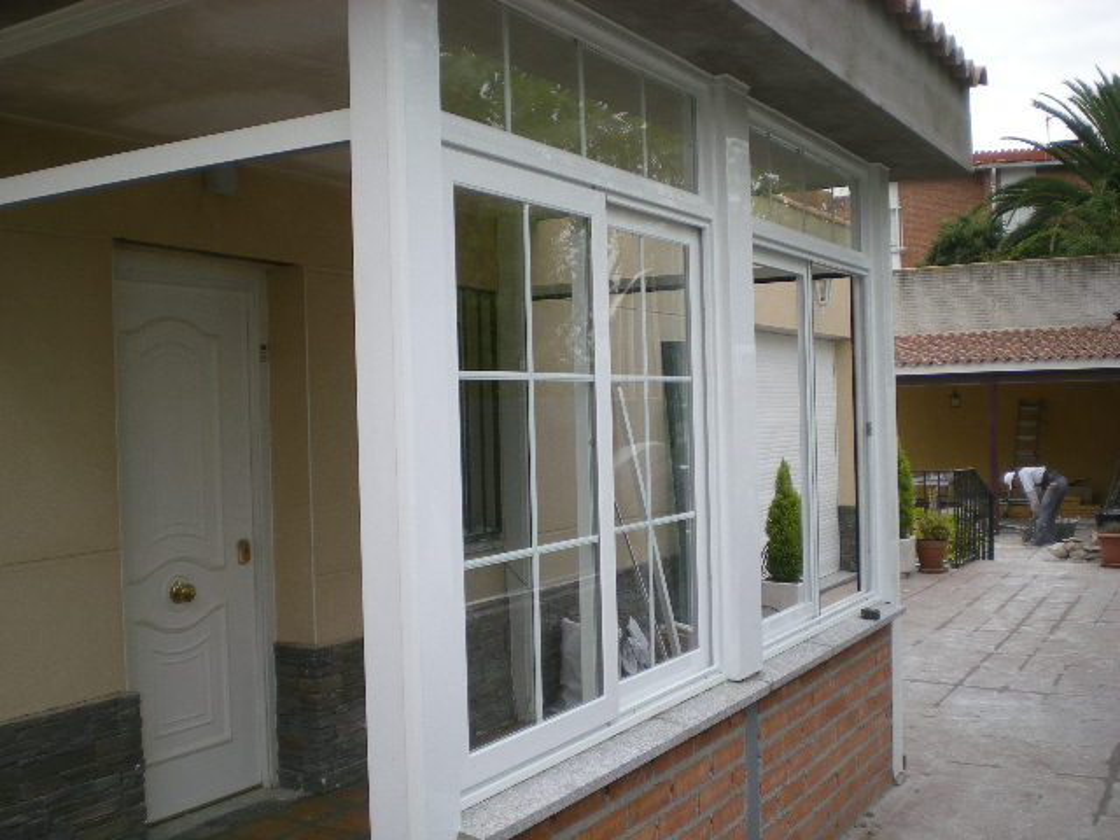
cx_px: 560
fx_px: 1229
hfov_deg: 49.0
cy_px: 420
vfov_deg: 37.7
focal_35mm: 38
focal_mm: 6.3
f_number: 3.1
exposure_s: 1/168
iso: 50
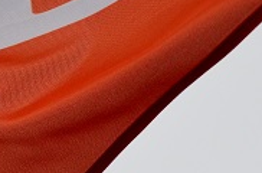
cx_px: 145
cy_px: -66
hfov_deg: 1.9
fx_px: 8063
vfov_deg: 1.2
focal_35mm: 1112
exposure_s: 1/8000
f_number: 5.6
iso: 720
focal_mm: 135
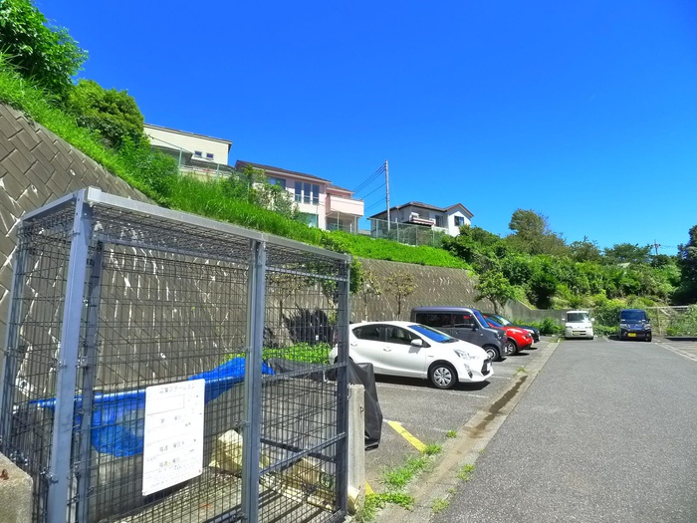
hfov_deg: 71.6
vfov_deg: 56.8
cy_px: 262
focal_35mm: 24
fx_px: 483
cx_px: 348
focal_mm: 5.1
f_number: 4
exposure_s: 1/500
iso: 400
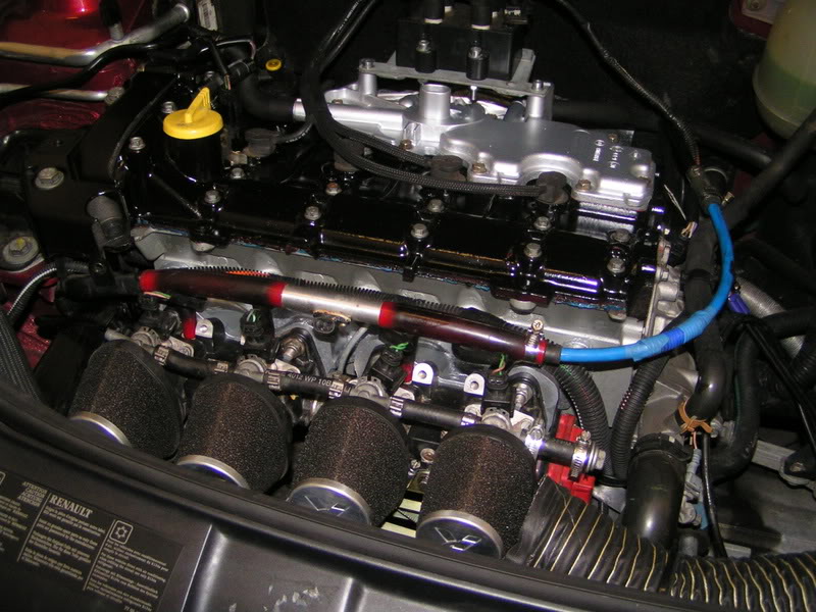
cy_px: 306
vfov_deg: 37.7
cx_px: 408
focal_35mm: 38
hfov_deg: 49.0
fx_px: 896
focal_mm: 5.8
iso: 200
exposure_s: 1/40
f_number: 2.8
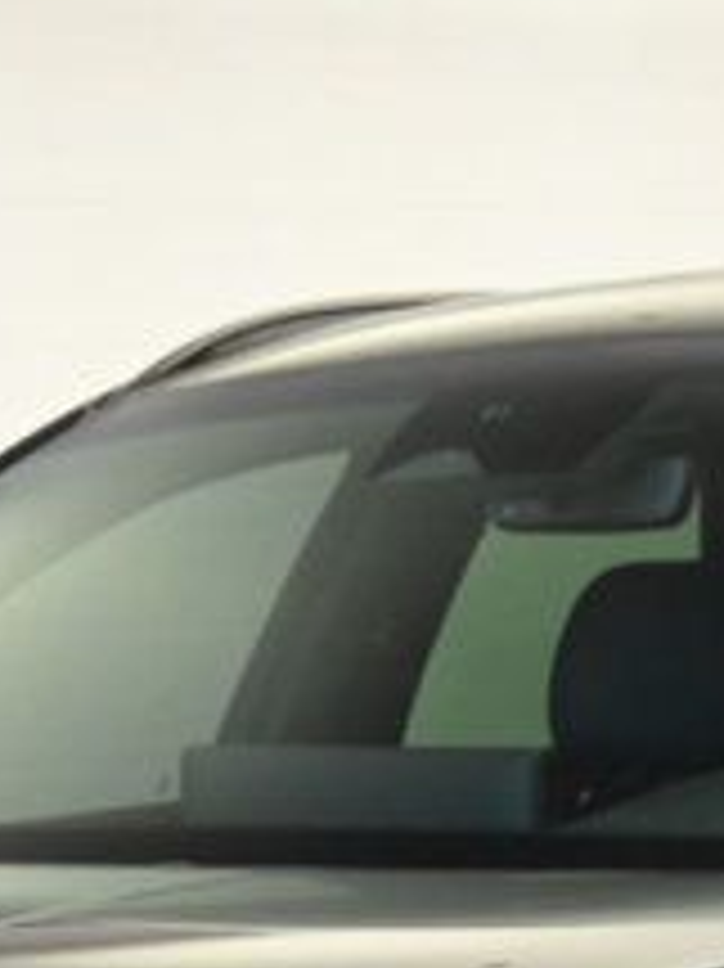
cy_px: 1463
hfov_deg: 8.5
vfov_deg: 10.9
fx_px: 4857
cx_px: 252
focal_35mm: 174
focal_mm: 38
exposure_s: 1/60
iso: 3200
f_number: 9
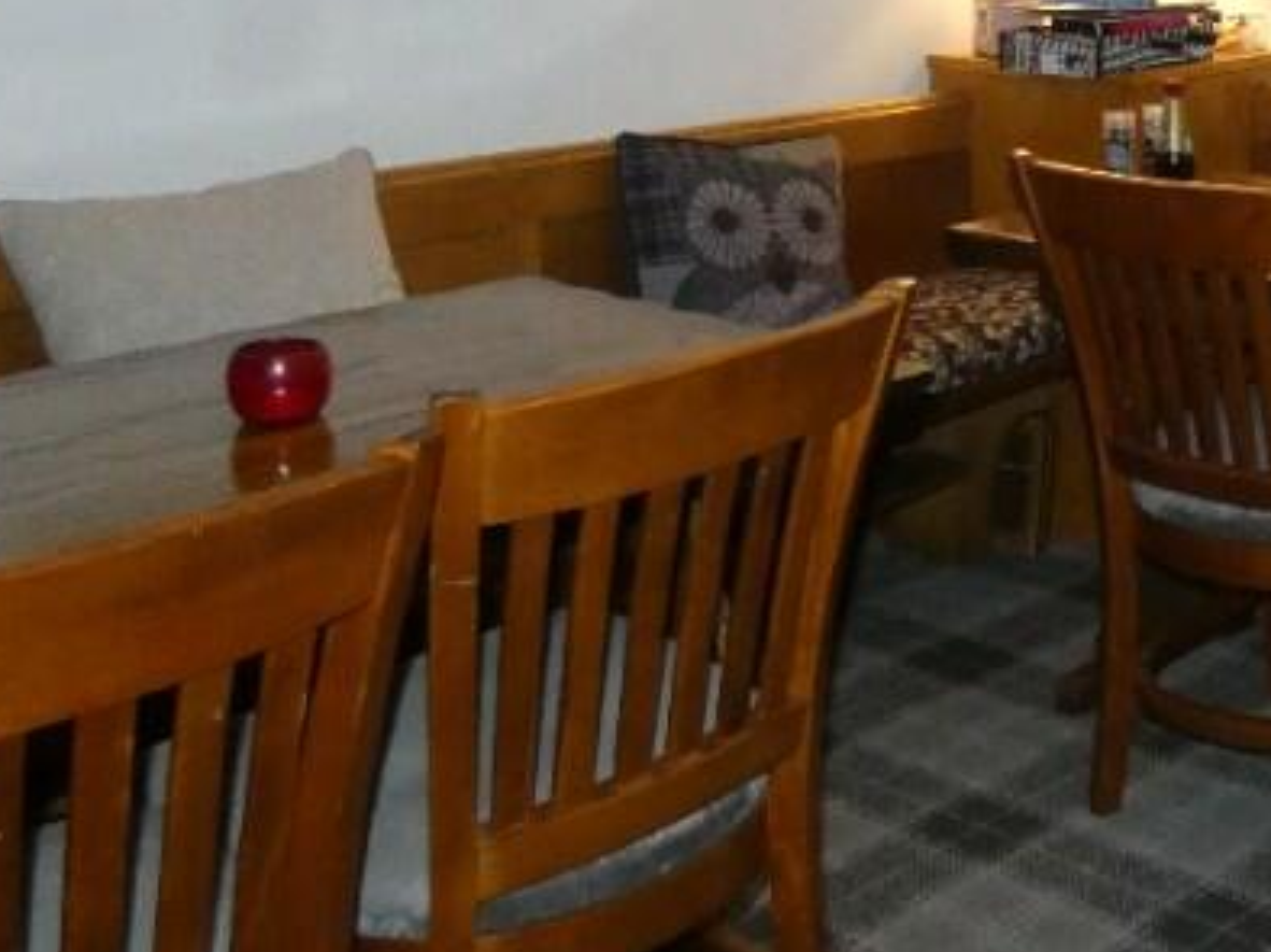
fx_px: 1908
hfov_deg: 33.4
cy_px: 74
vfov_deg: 26.9
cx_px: 1297
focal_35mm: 52
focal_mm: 3.6
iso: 800
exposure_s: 1/50
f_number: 2.8
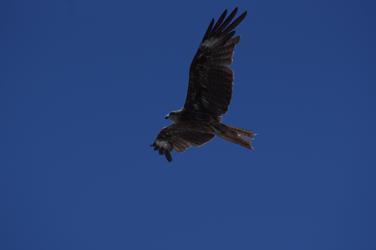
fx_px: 3913
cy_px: 125
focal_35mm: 375
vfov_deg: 3.7
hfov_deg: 5.5
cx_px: 188
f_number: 5
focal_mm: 250
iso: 200
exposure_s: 1/2500
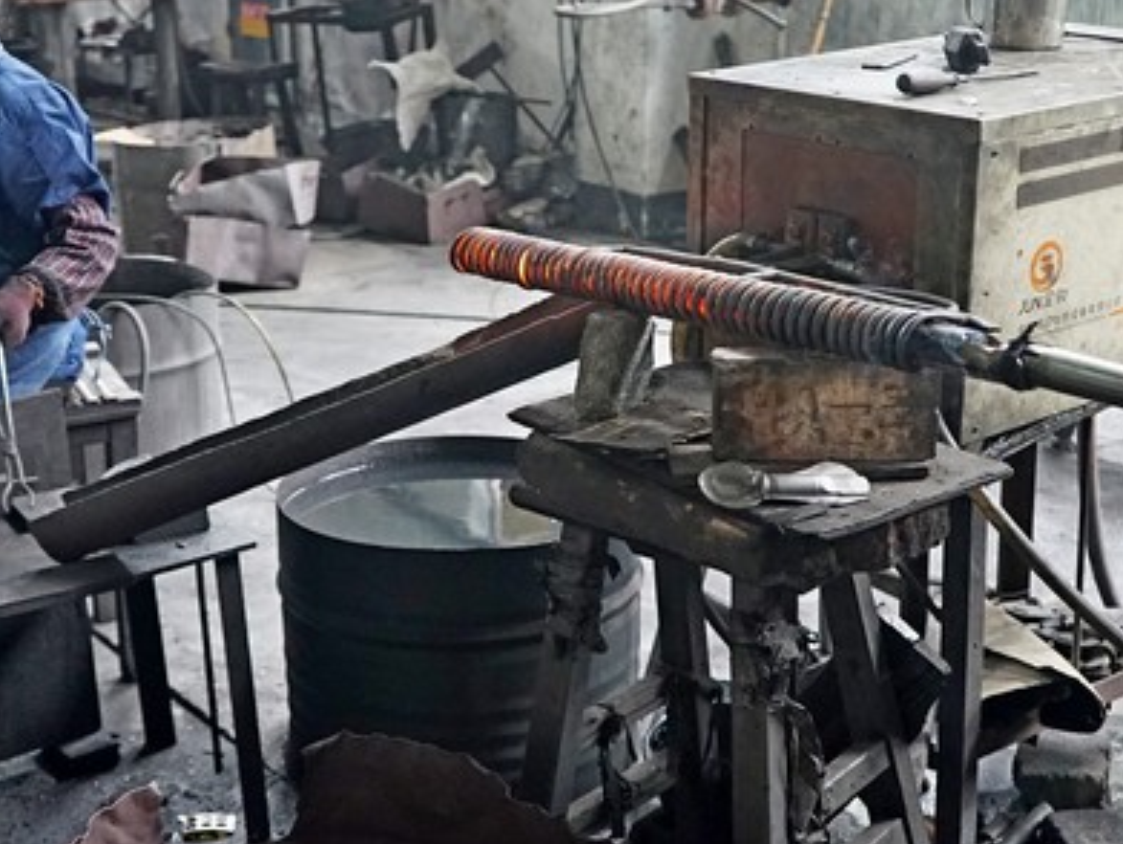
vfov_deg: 34.4
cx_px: 597
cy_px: 428
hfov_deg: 44.7
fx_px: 1364
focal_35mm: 42
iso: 6400
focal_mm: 38
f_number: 4
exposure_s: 1/160
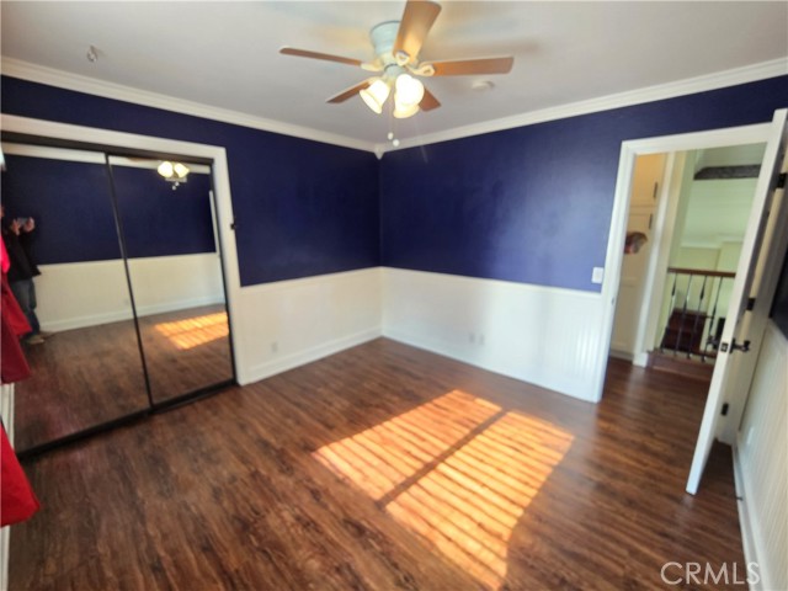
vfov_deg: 89.9
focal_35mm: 13
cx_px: 394
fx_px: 296
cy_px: 296
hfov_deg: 106.2
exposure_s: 1/60
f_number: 2.2
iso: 100
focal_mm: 2.2
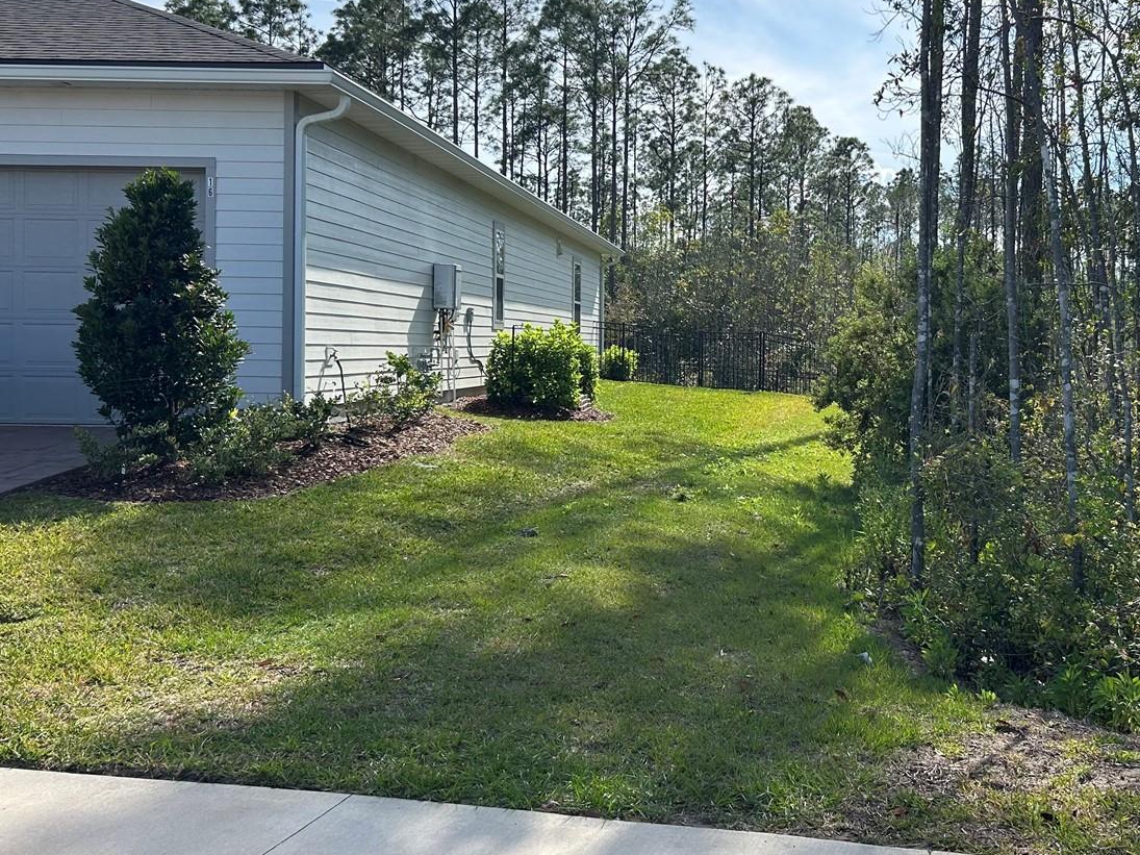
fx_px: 1251
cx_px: 800
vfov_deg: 37.6
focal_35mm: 38
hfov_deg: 47.8
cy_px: 362
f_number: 1.5
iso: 50
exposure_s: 1/2841
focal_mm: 5.7
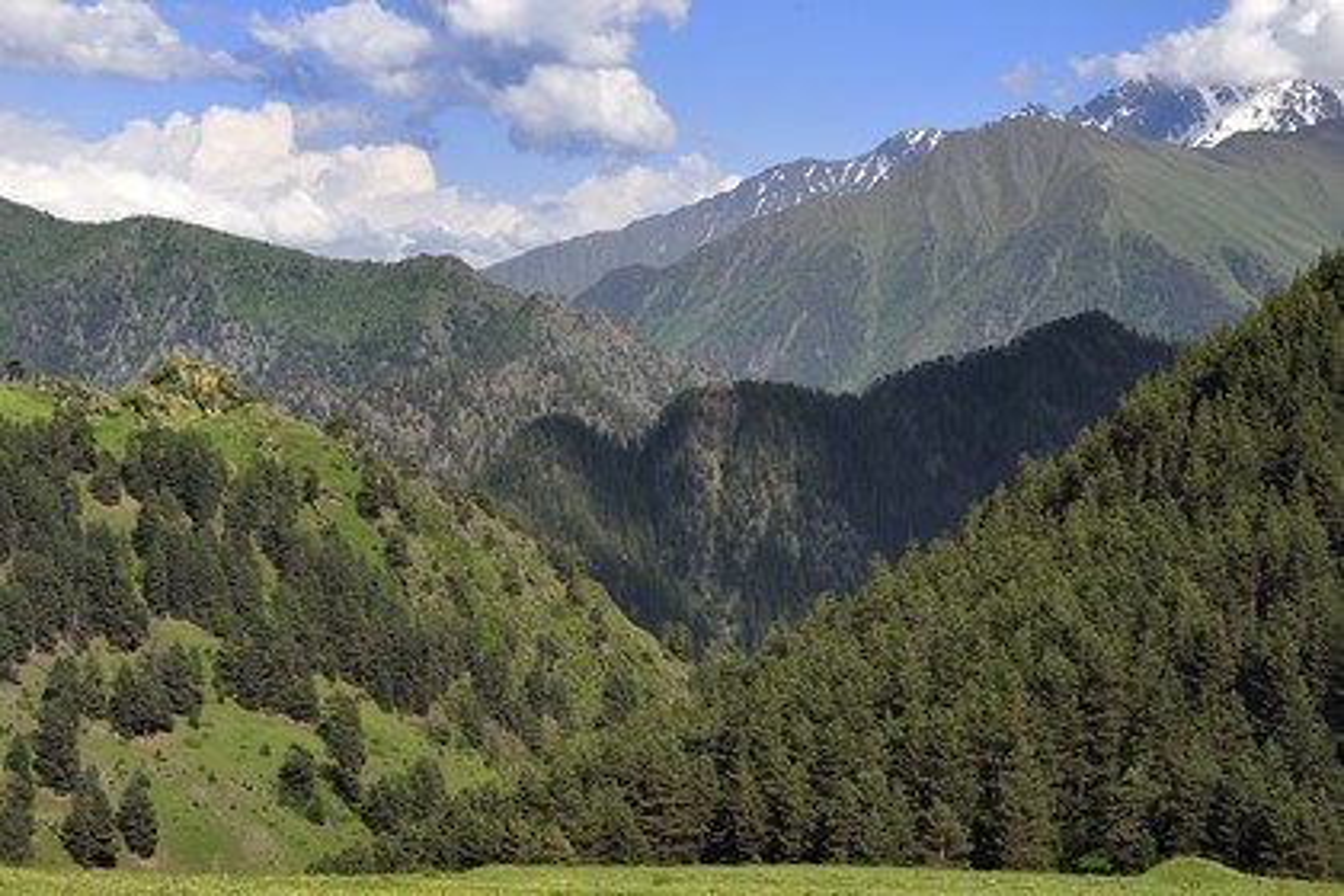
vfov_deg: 19.5
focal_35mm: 70
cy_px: 448
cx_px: 672
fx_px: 2613
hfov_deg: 28.8
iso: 200
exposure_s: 1/250
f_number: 13
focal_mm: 70
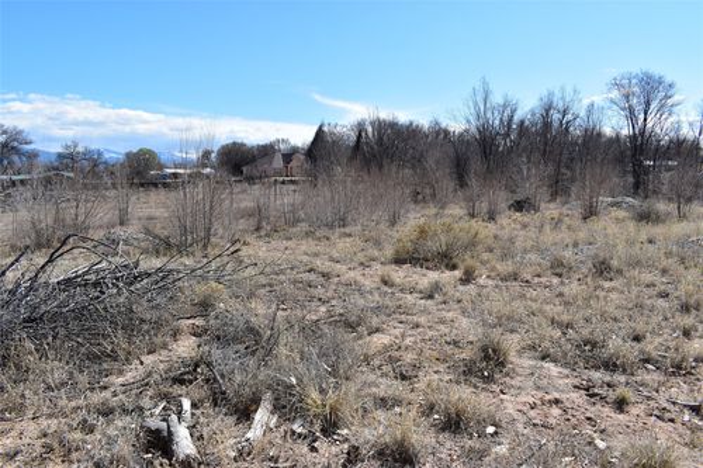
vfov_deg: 47.9
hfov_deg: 67.4
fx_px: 527
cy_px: 234
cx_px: 352
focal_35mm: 27
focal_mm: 18
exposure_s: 1/500
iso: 360
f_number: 11
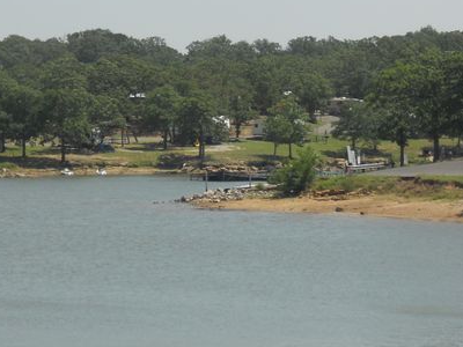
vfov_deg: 8.1
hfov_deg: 10.7
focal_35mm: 184
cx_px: 211
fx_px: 2461
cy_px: 185
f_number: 5.4
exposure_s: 1/500
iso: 80
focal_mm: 16.5
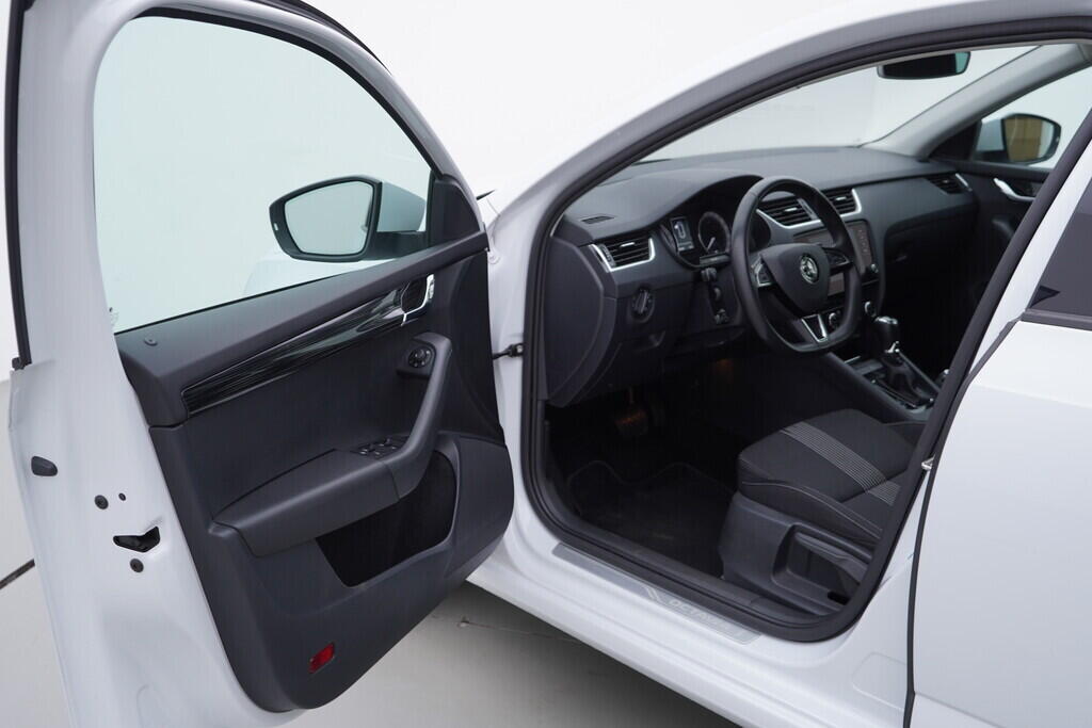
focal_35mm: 36
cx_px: 546
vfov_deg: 36.9
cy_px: 364
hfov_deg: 53.1
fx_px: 1092
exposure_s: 1/60
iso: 125
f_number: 3.5
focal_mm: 24
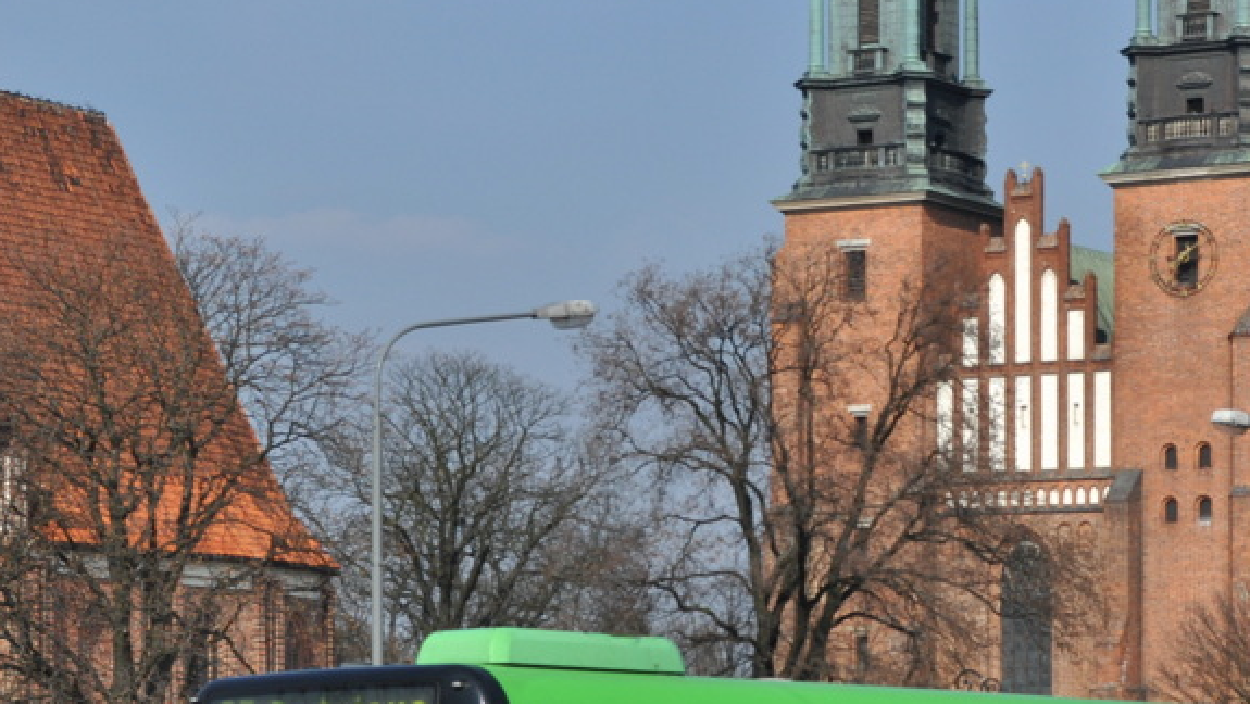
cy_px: 623
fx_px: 4344
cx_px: 798
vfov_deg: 9.2
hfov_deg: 16.4
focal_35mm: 131
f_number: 11
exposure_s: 1/500
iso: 200
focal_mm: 48
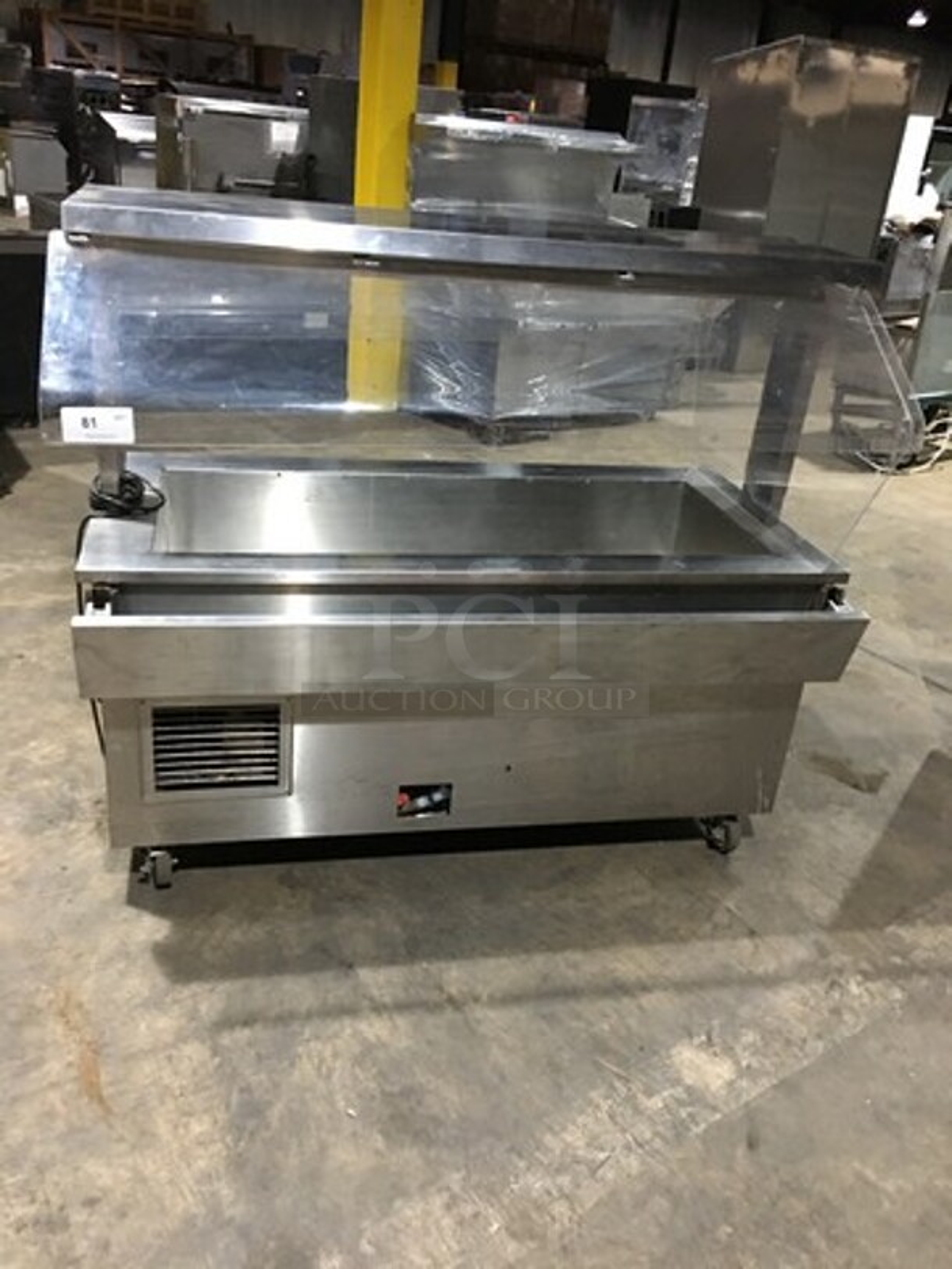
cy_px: 634
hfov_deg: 48.2
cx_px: 476
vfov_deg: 61.7
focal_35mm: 29
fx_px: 1063
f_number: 2.2
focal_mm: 4.15
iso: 80
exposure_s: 1/4
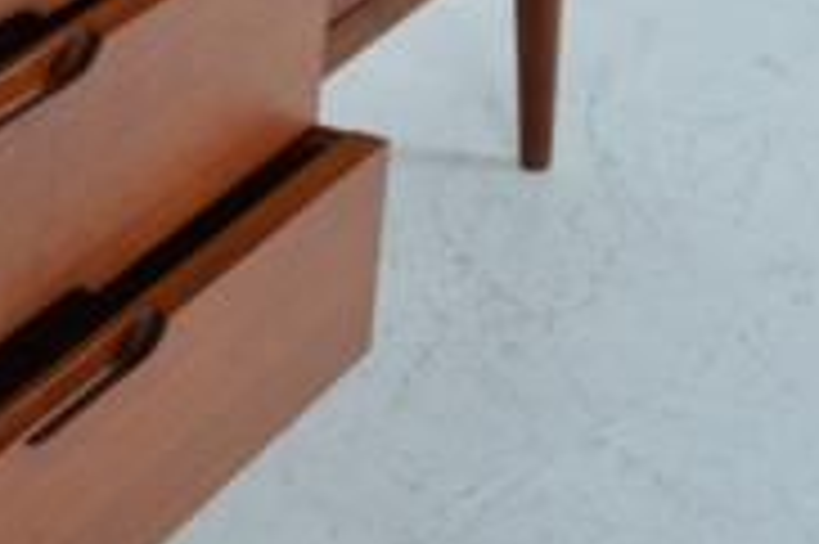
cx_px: -40
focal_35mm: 119
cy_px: 162
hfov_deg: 16.8
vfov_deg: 11.5
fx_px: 2705
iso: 320
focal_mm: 24
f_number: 10
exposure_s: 1/160
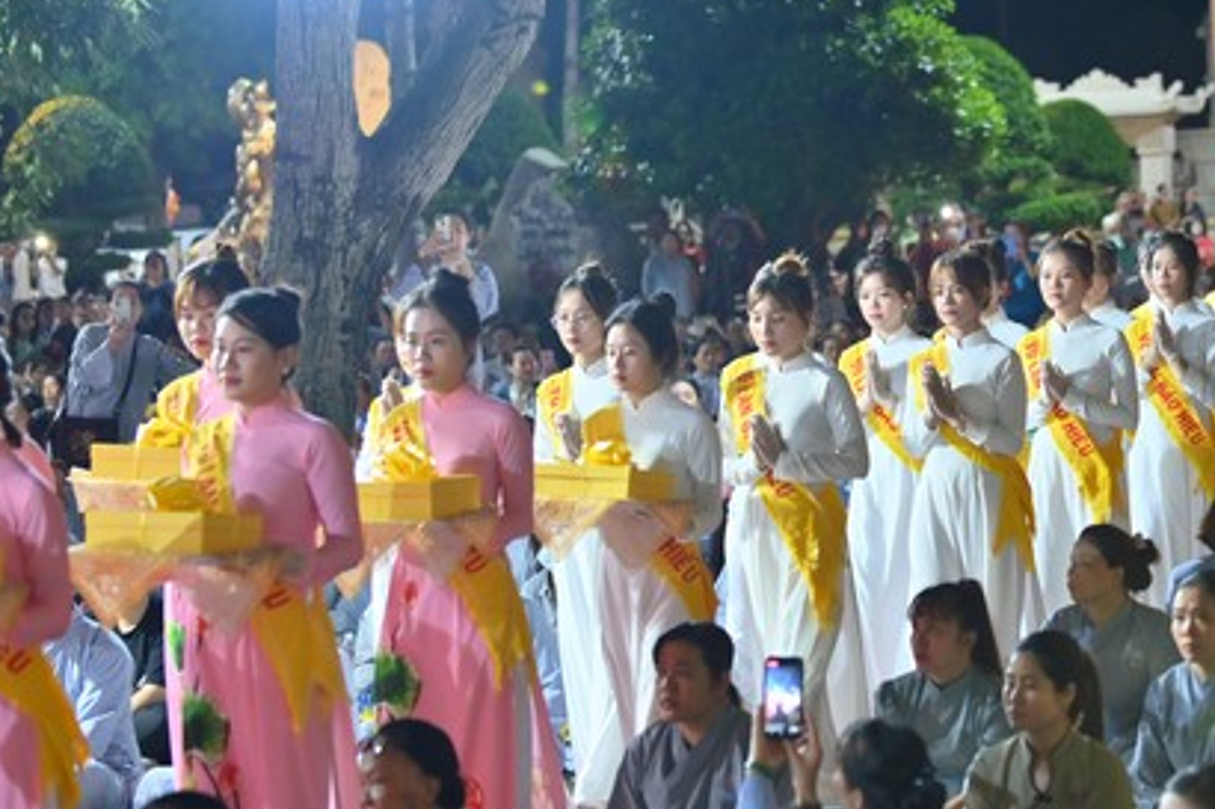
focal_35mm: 111
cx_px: 883
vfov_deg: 12.3
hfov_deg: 18.3
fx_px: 3745
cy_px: 407
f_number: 2.8
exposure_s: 1/40
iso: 1000
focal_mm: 70
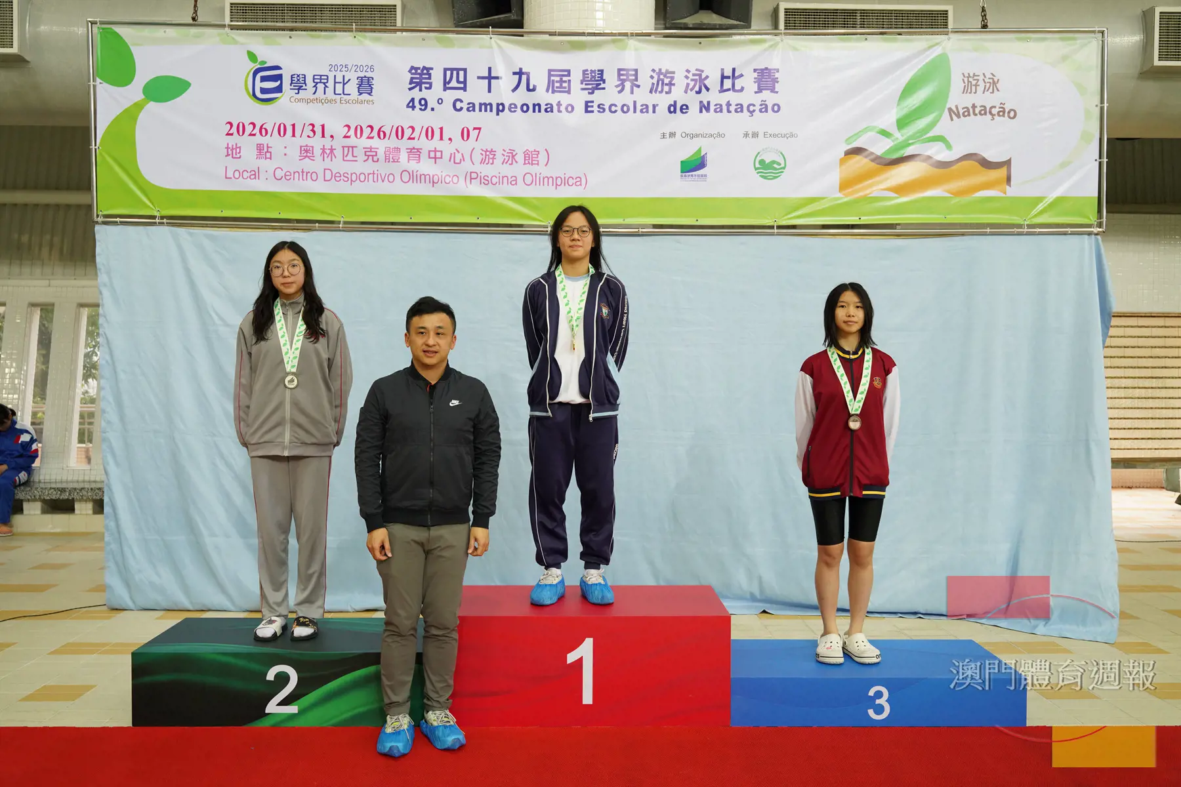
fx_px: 1040
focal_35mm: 32
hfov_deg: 59.2
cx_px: 590
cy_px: 394
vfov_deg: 41.5
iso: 1600
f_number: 5.6
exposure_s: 1/250
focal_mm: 31.7
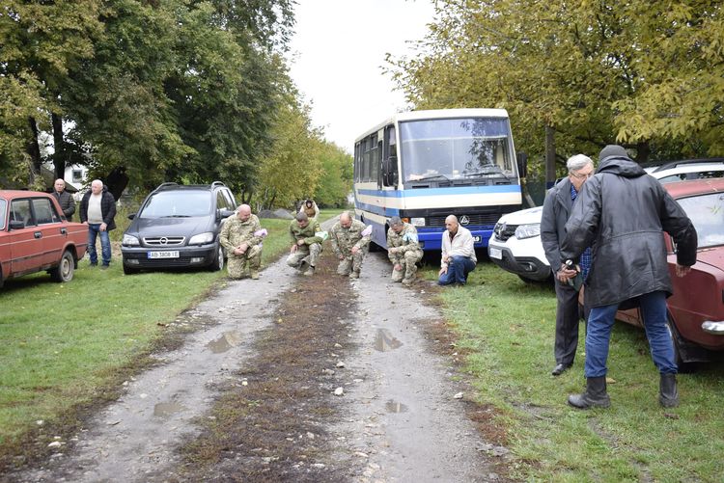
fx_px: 815
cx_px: 362
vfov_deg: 33.1
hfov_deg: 47.9
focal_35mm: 40
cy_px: 242
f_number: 5
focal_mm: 27
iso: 400
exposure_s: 1/400
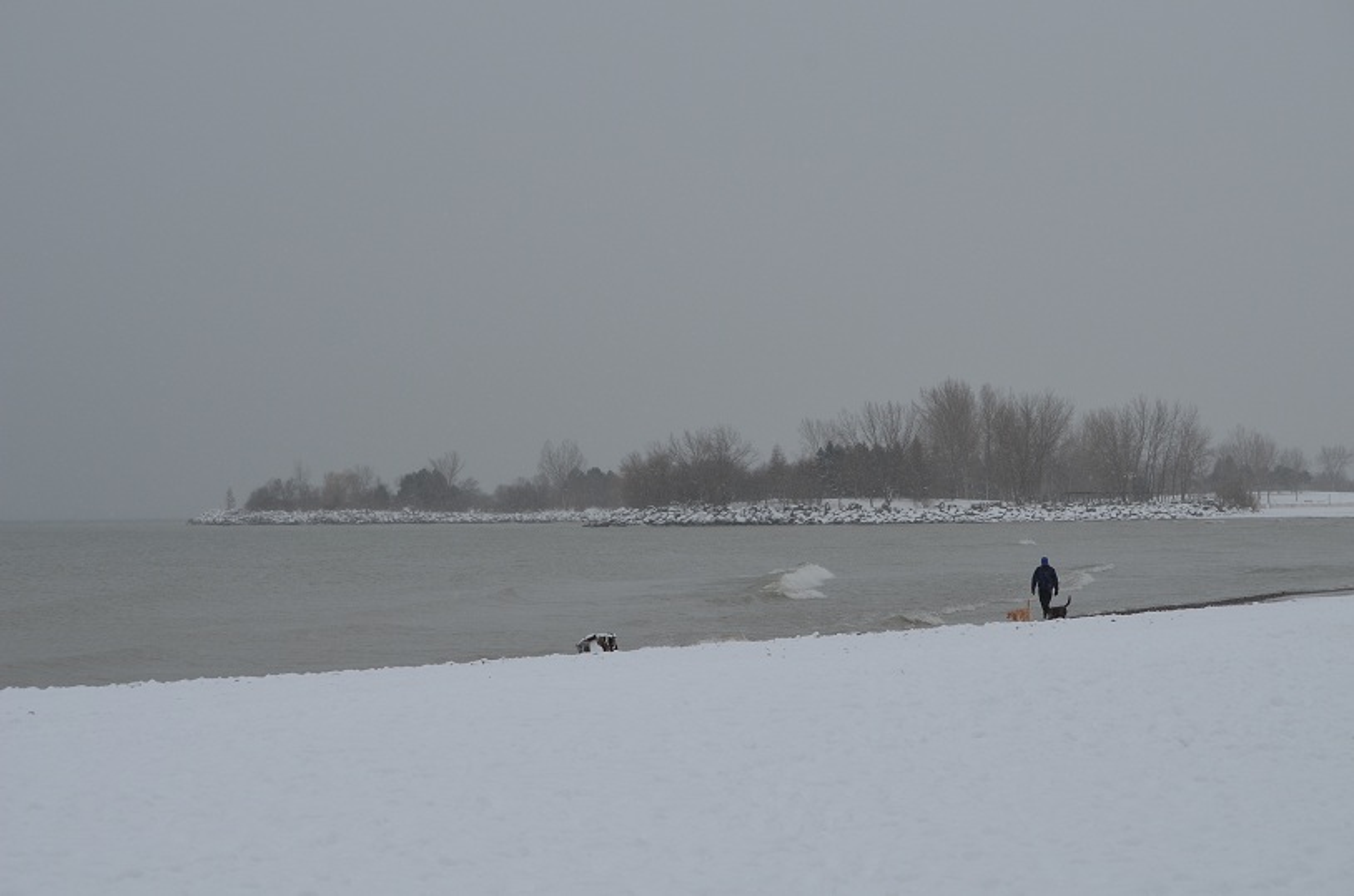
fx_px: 3096
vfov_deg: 16.5
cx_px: 677
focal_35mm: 82
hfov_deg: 24.7
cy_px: 448
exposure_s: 1/250
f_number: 8
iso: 140
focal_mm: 55
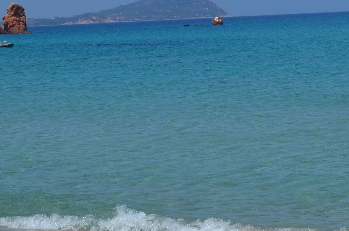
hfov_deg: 15.2
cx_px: 326
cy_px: 76
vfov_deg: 10.3
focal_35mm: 133
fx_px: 1287
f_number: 10
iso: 100
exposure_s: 1/400
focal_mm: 34
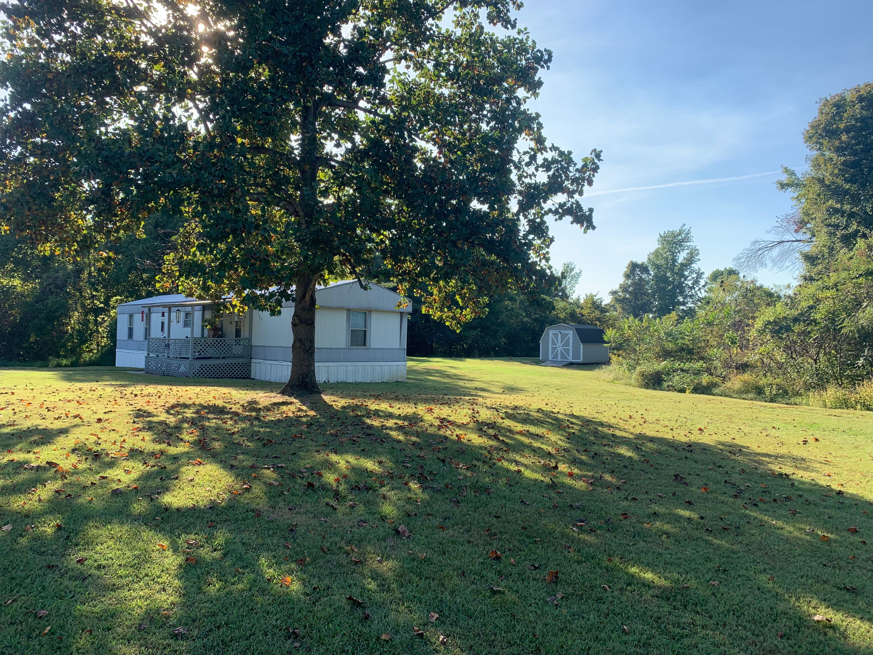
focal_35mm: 26
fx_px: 656
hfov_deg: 67.3
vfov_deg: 53.1
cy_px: 328
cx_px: 436
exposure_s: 1/849
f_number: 1.8
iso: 25
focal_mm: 4.25
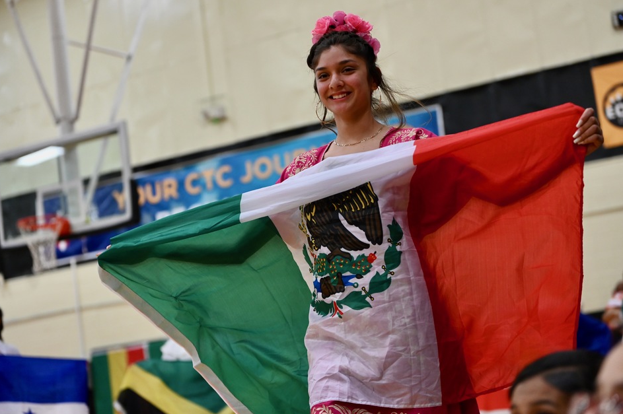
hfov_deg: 26.7
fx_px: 1314
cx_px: 318
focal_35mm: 76
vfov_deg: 17.9
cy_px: 192
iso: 2500
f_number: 2.8
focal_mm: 70
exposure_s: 1/320
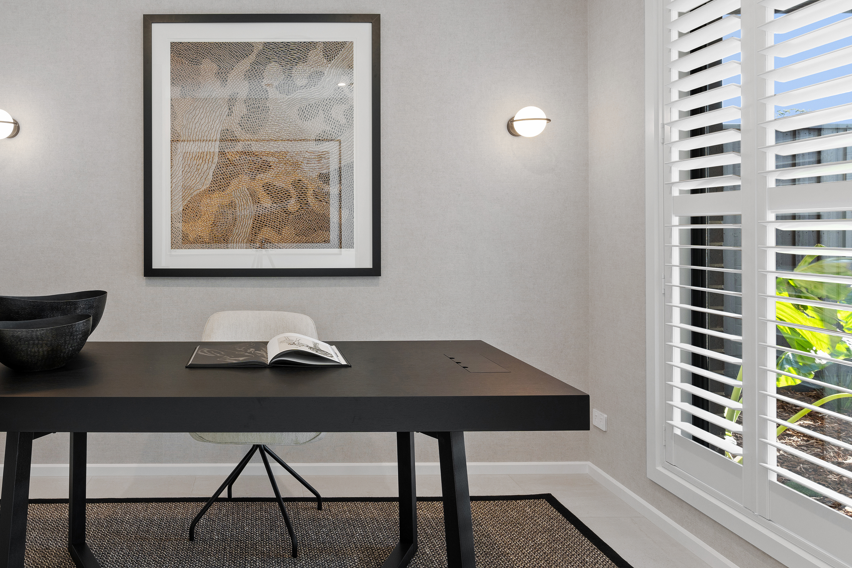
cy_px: 230
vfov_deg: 47.7
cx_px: 258
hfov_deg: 64.9
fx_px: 639
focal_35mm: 27
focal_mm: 17
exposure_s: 1/4
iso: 250
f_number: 8
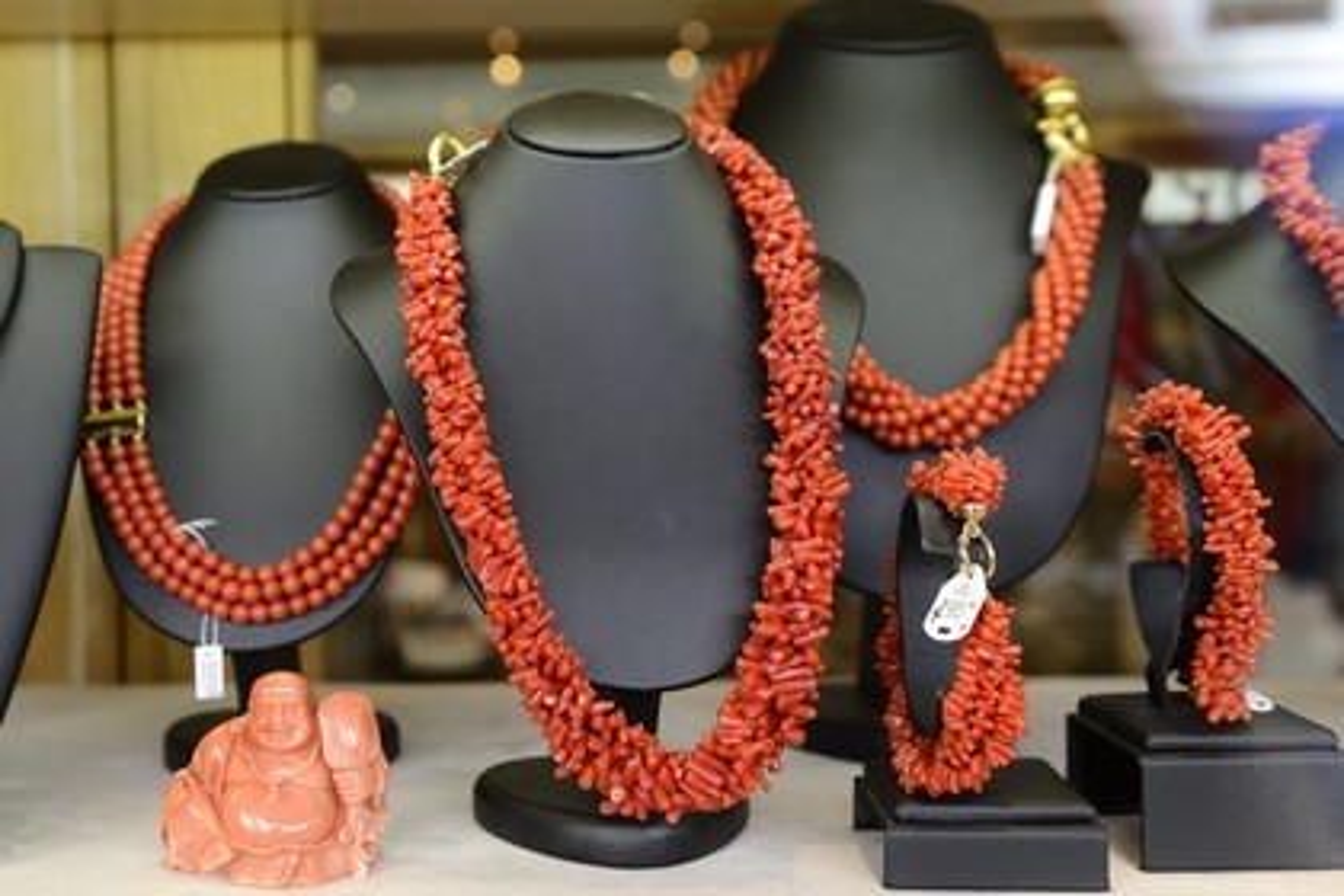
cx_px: 672
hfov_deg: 53.1
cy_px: 448
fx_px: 1344
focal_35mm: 36
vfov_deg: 36.9
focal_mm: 36
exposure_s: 1/80
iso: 200
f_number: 4
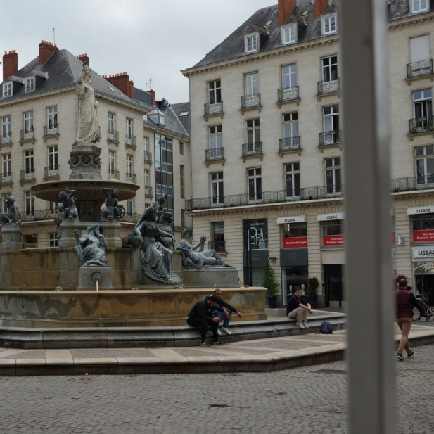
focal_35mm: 55
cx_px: 89
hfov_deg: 30.4
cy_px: 232
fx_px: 780
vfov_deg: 31.1
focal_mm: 26
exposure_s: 1/400
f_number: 6.3
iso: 100
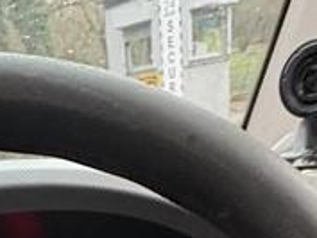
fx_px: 651
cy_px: 537
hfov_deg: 26.7
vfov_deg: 14.9
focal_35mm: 71
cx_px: 48
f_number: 2.2
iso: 320
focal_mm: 2.22
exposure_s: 1/60
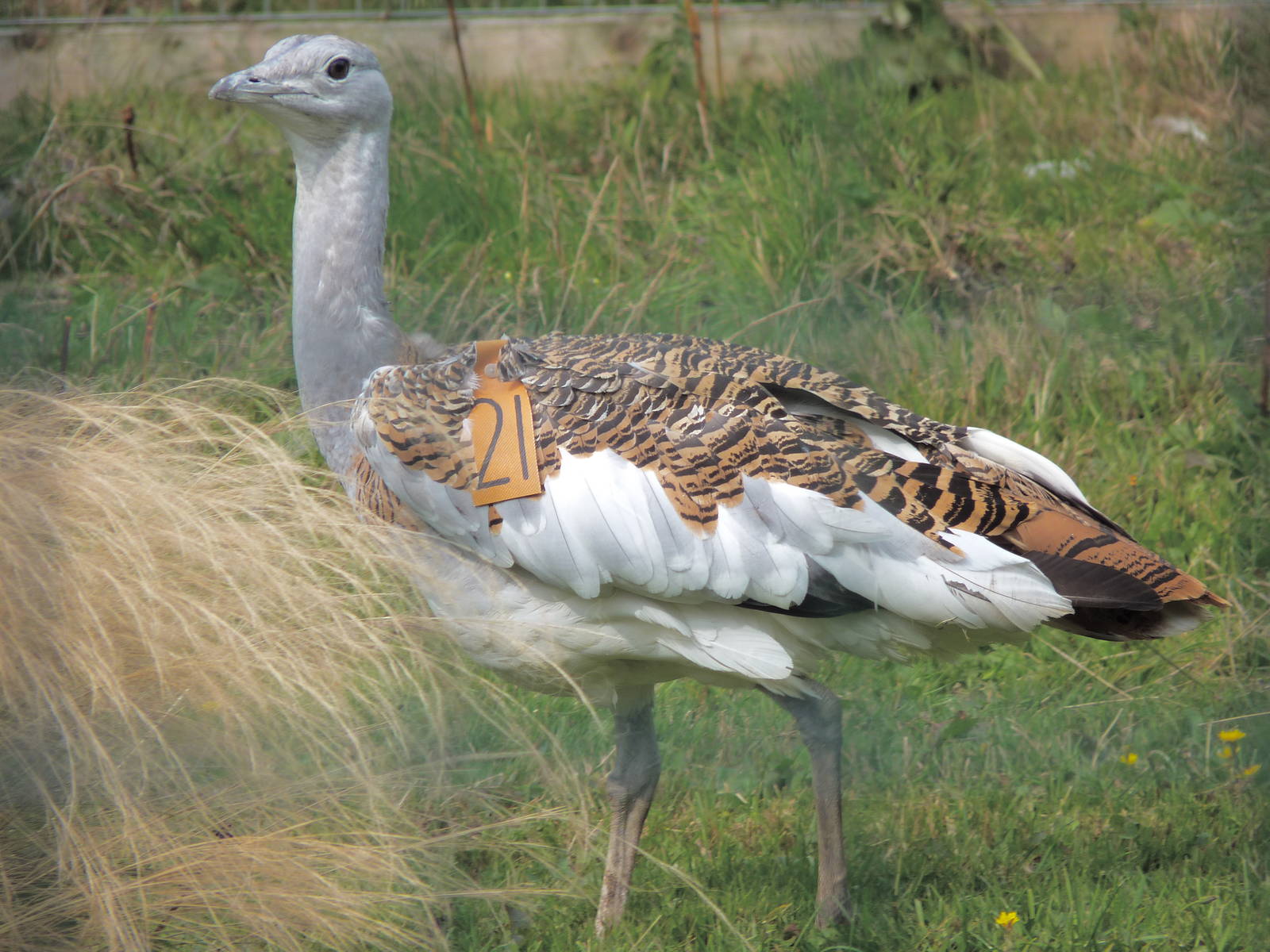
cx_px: 635
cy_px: 476
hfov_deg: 4.4
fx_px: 16583
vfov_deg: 3.3
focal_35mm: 452
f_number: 4
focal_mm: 80.4
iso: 80
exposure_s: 1/250
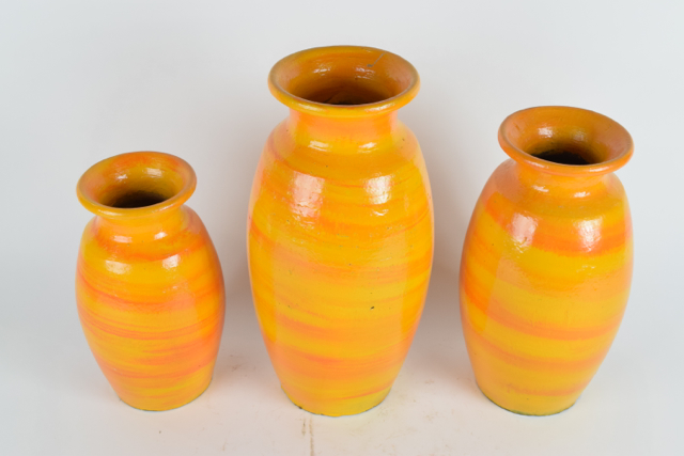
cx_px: 342
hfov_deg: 37.8
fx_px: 998
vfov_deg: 25.8
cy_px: 228
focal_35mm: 52
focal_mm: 35
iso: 800
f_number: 10
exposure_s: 1/125
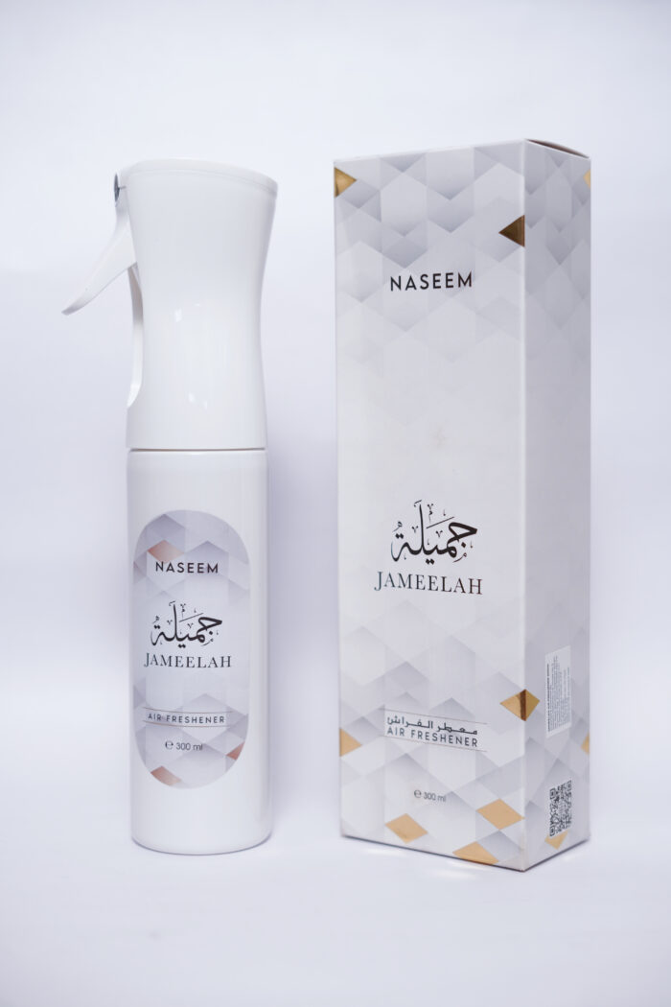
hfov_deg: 27.0
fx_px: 1398
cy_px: 504
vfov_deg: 39.6
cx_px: 336
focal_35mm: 50
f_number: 2.8
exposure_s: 1/200
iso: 800
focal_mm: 50
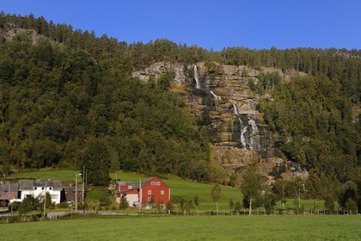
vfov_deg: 24.6
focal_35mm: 55
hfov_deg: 36.2
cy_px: 120
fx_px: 551
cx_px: 180
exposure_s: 1/160
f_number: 14
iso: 200
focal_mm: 55
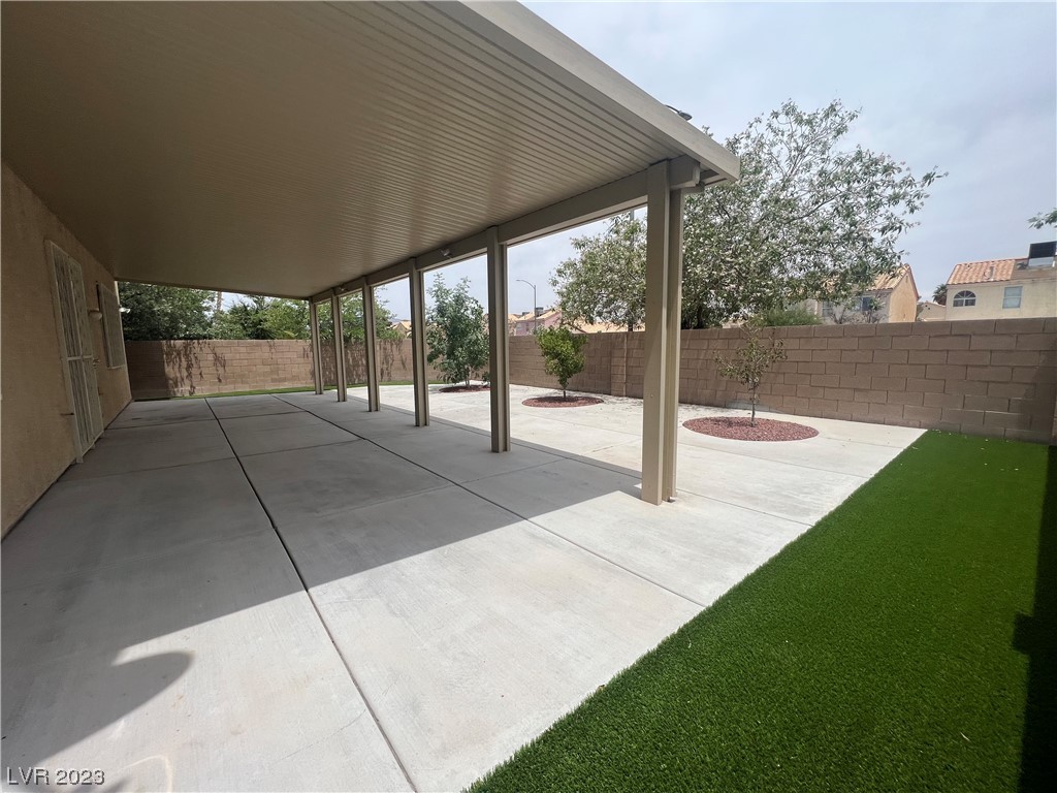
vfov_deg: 89.9
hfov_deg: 106.2
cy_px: 396
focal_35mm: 13
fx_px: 397
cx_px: 528
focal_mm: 1.57
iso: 32
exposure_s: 1/2732
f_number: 1.8
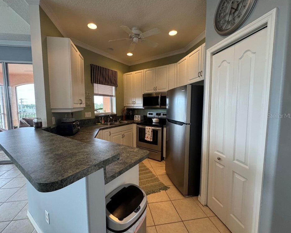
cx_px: 137
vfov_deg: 84.0
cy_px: 116
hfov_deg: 96.7
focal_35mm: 15
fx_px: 129
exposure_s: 1/120
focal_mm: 2.22
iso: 320
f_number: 2.2
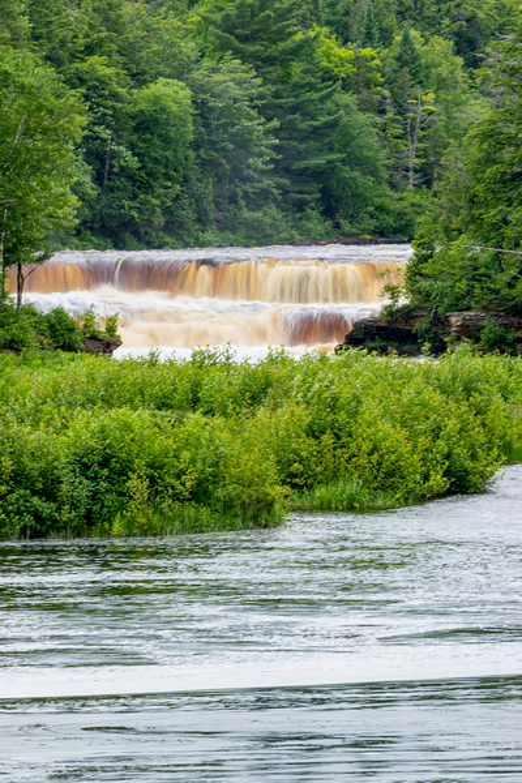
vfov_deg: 7.6
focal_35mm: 270
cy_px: 392
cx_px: 261
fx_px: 5872
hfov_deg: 5.1
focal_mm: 180
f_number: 22
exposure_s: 1/5
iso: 50
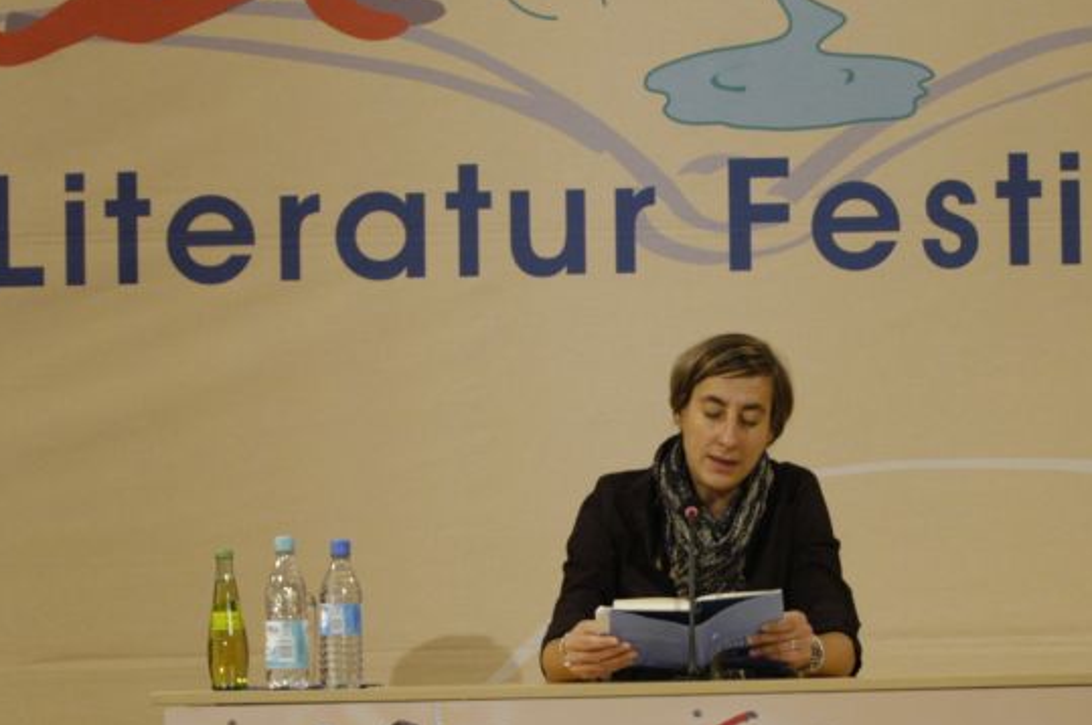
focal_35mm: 228
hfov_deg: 9.0
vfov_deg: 6.0
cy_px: 548
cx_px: 681
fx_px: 6908
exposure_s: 1/125
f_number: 3.2
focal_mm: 80
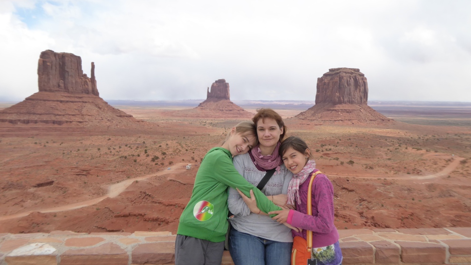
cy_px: 127
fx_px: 400
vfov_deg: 36.7
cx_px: 236
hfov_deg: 61.0
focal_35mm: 32
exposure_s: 1/1000
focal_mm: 5
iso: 160
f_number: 3.5
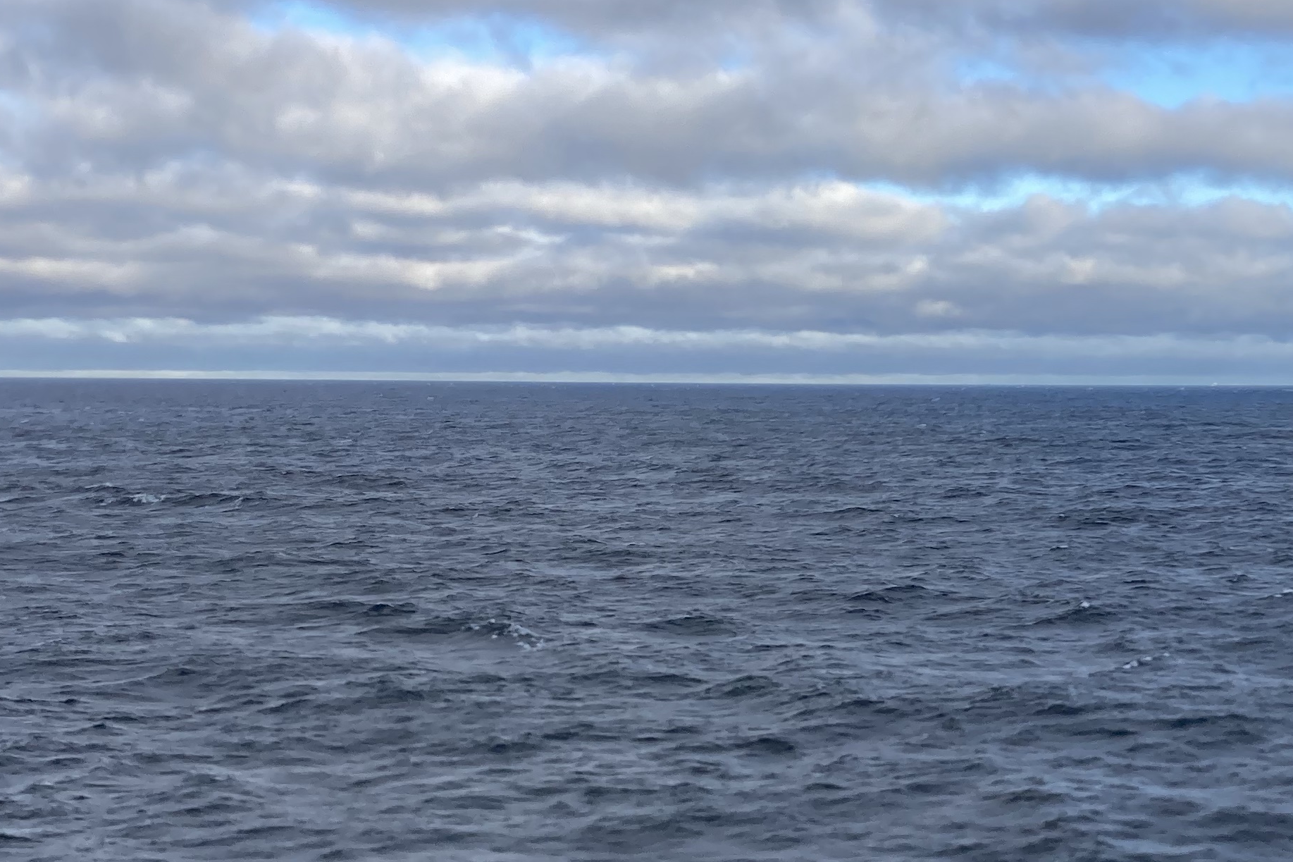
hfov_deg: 31.1
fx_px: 2298
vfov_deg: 21.2
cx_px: 883
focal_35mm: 64
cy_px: 552
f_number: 1.8
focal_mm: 3.99
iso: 20
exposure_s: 1/1056
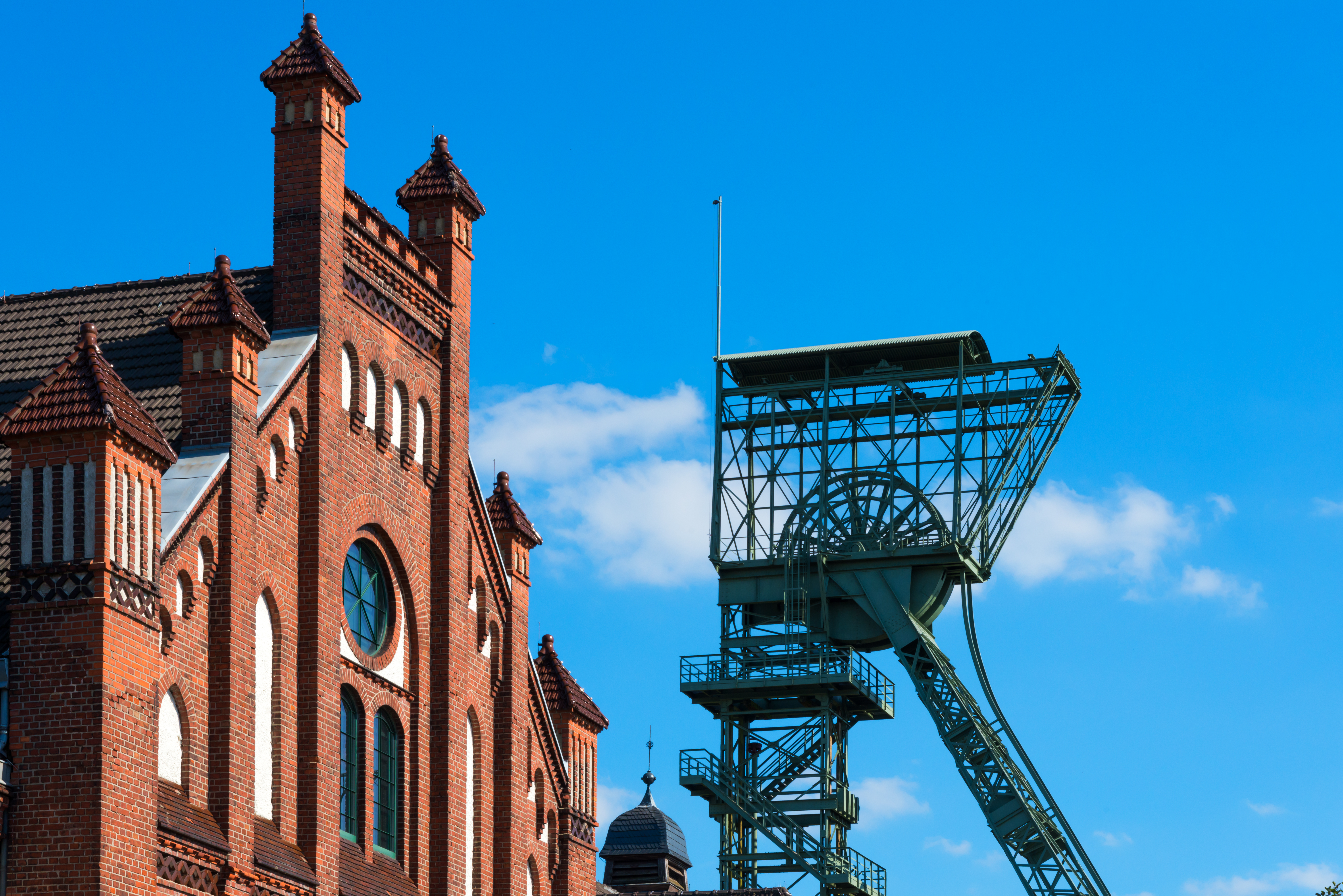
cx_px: 672
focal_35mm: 70
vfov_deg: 19.5
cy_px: 448
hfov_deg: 28.8
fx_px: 2612
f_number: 14
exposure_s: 1/250
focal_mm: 70
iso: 400
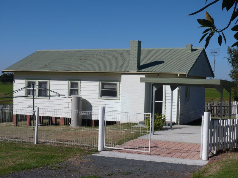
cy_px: 89
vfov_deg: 26.6
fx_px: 378
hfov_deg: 34.9
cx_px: 119
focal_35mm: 55
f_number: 10
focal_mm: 9.1
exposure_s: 1/320
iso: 100
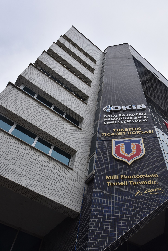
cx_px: 115
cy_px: 147
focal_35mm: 31
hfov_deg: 41.7
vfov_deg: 59.9
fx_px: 217
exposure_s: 1/500
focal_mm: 22
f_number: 11
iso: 400
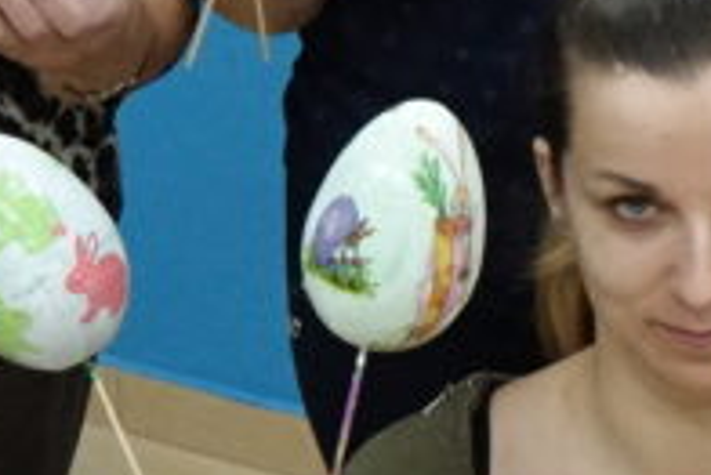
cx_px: 526
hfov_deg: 13.0
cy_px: -34
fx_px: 3103
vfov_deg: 8.7
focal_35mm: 157
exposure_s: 1/30
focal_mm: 11.13
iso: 2000
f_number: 8
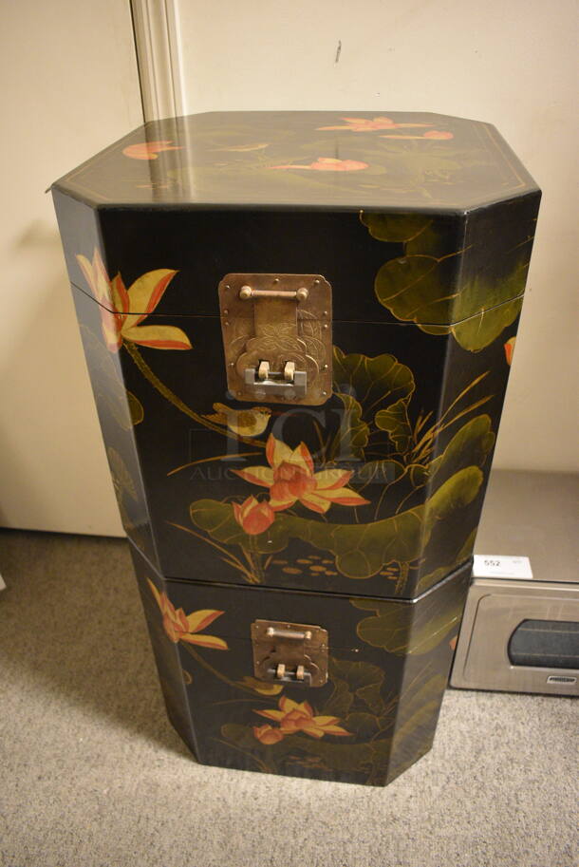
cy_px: 434
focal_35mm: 27
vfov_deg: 67.3
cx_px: 290
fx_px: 650
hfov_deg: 48.0
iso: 3200
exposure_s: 1/25
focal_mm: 18
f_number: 3.5
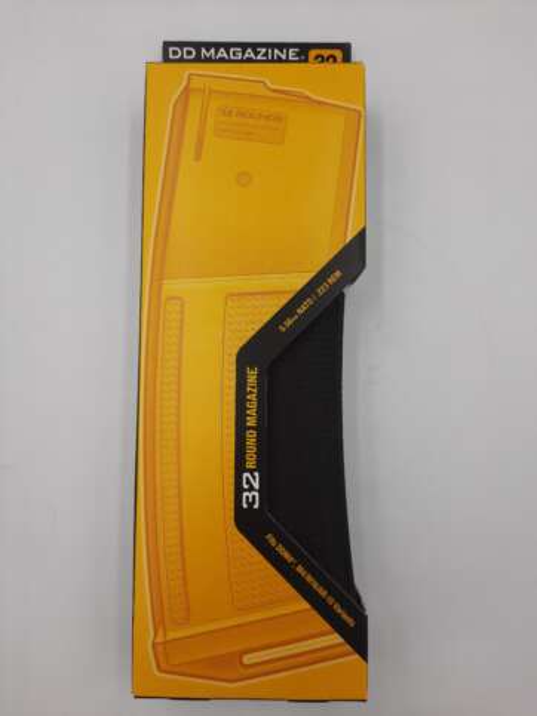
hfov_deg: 54.9
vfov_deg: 69.4
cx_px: 268
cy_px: 358
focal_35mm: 25
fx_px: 517
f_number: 2
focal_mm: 4.6
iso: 40
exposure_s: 1/240
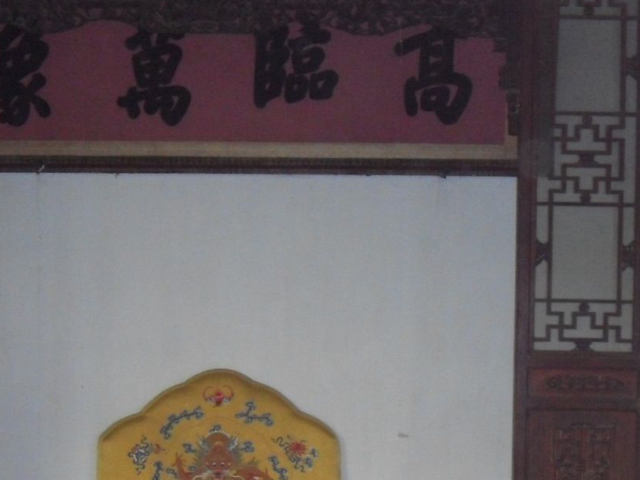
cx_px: 233
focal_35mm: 98
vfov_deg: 14.9
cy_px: 416
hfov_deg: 20.0
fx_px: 1812
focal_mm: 6.6
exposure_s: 1/45
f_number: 3.5
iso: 400
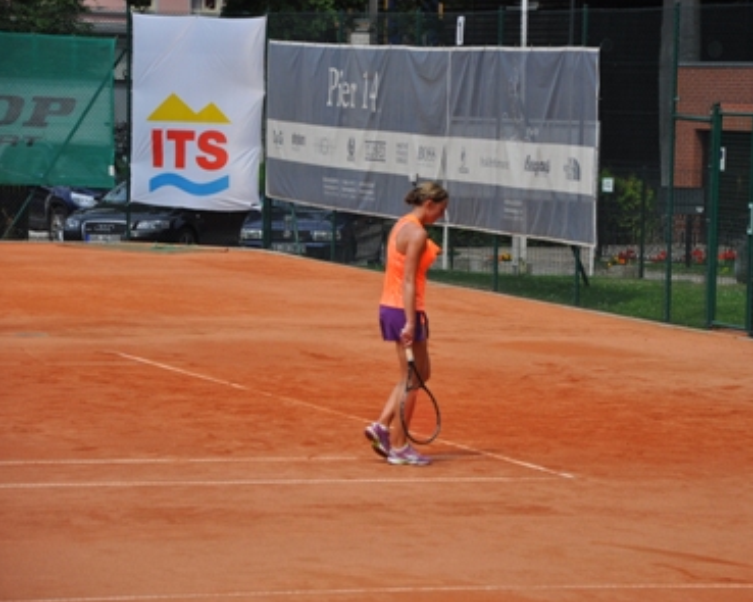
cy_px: 302
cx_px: 437
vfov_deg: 8.6
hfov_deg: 10.7
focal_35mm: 180
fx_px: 4001
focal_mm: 105
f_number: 6.3
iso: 400
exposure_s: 1/1600
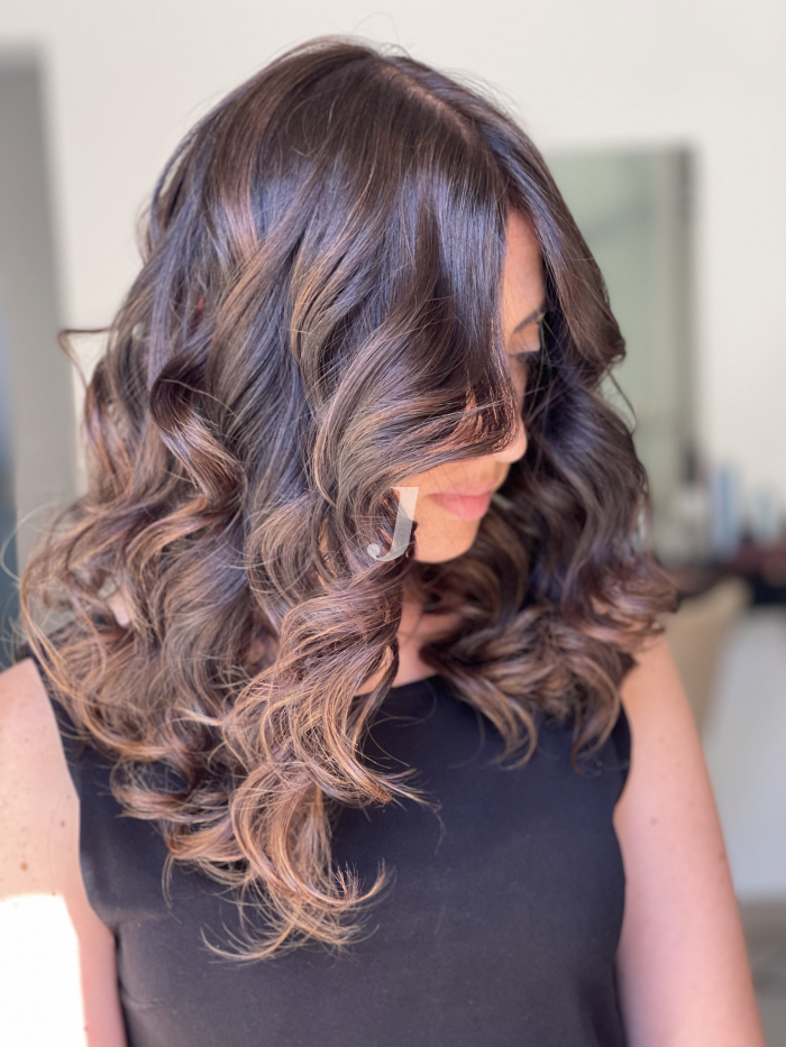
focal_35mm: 64
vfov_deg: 30.3
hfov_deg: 22.9
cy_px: 524
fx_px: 1937
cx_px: 393
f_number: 2.2
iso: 160
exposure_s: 1/121
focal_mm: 7.5
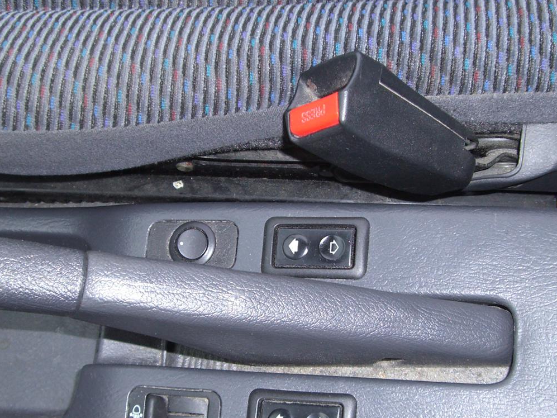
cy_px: 250
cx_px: 302
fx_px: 982
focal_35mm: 61
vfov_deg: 24.0
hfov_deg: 31.7
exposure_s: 1/60
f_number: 2.7
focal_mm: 6.2
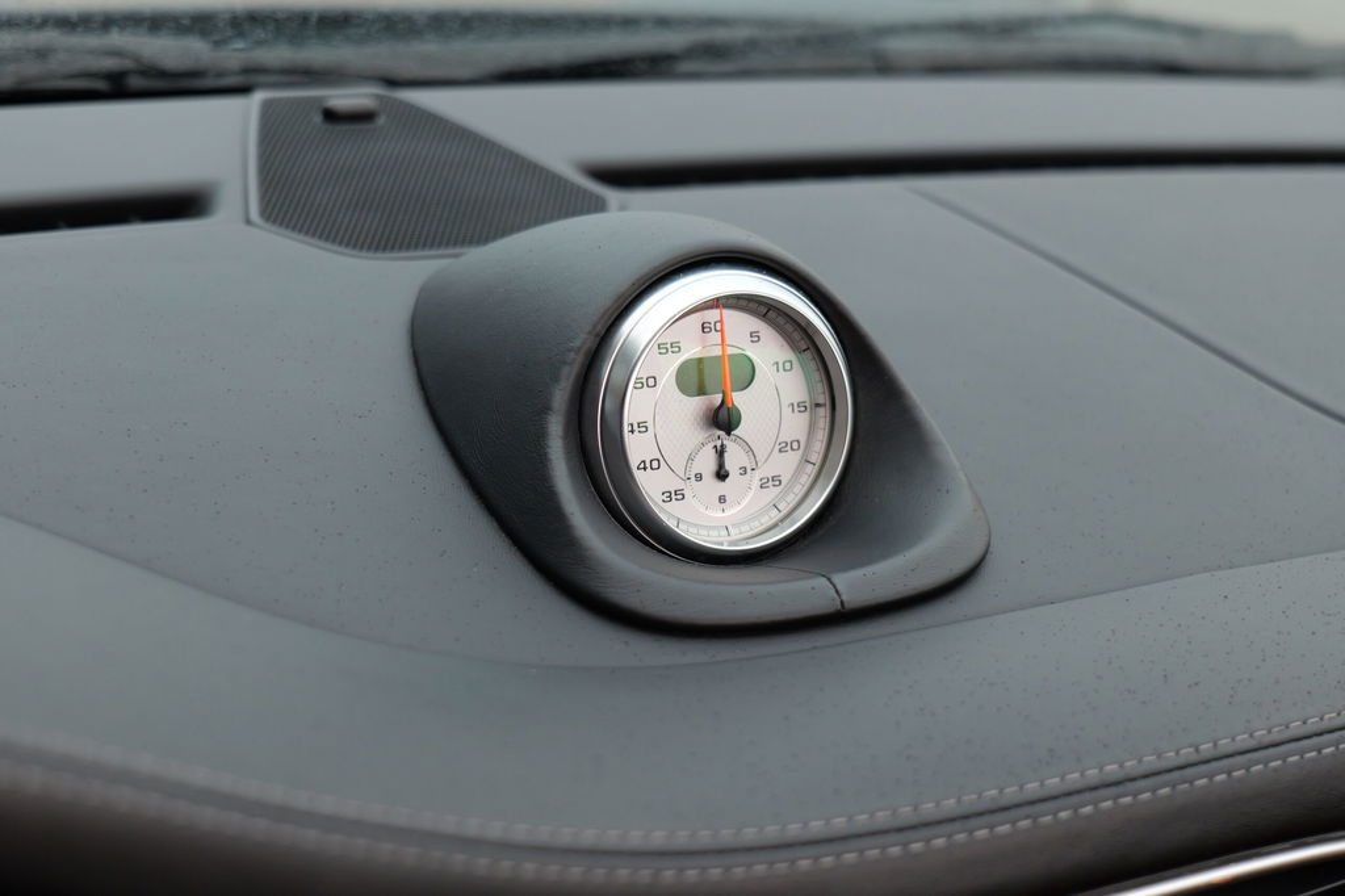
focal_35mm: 60
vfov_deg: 22.6
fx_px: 2241
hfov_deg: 33.4
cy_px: 448
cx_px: 672
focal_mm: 60
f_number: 5.6
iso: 1600
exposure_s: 1/60
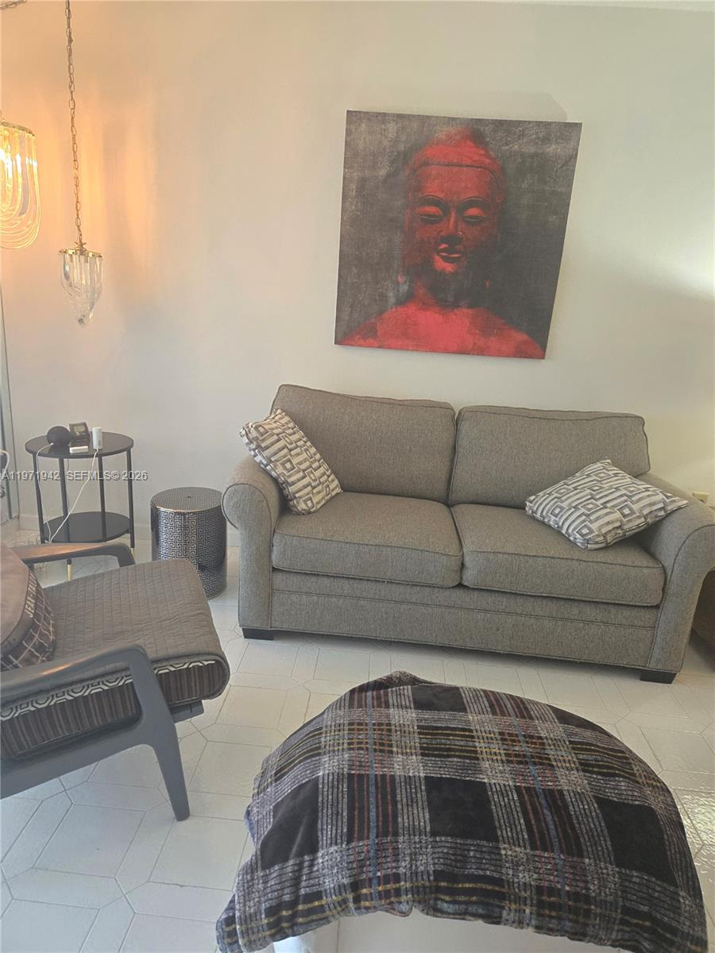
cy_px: 476
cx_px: 358
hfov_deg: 58.9
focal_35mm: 23
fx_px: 633
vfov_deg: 73.9
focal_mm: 5.4
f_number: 1.8
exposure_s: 1/120
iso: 640
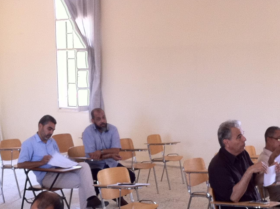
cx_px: 135
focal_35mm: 70
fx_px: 565
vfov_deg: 20.5
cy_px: 189
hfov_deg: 27.8
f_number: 2.8
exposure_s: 1/15
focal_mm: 3.85
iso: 125
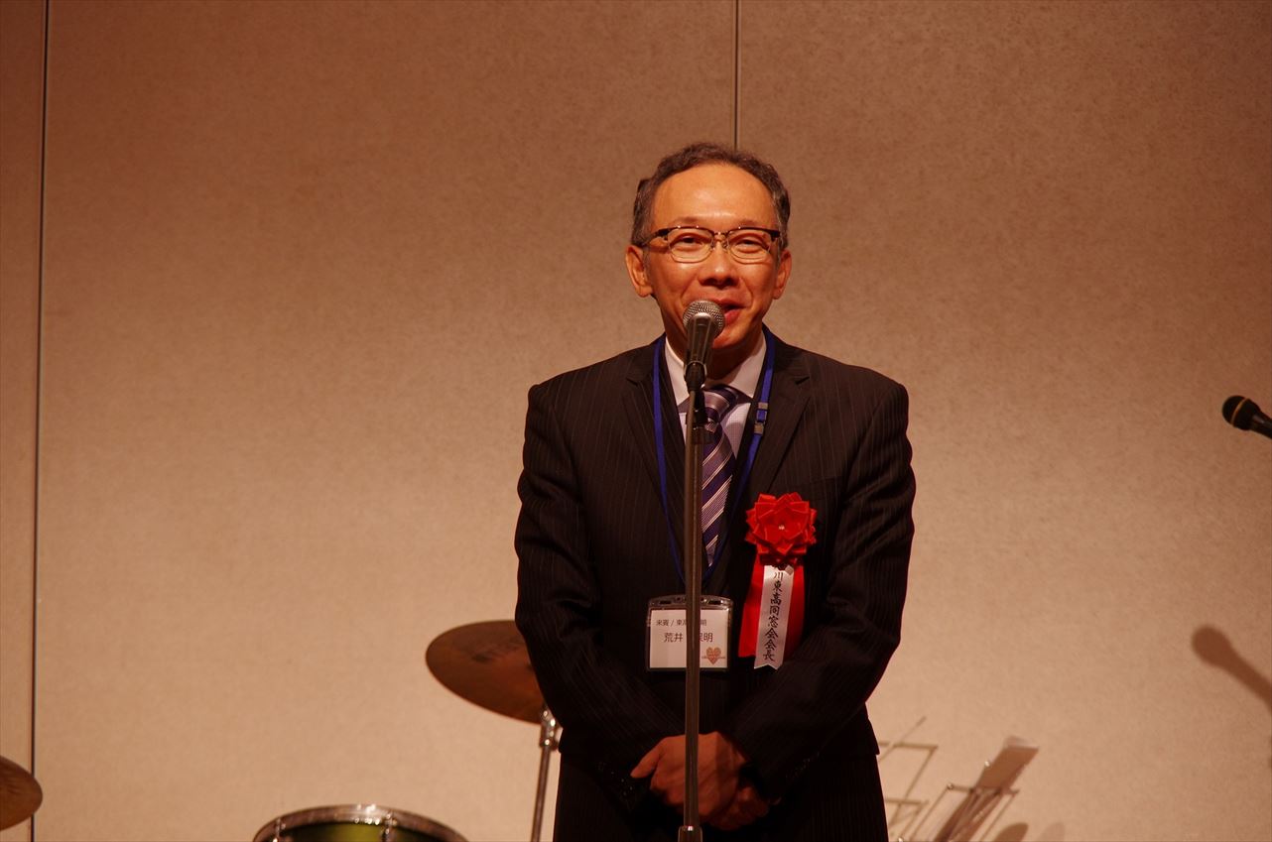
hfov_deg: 10.2
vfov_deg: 6.8
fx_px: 7122
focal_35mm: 202
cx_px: 636
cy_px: 421
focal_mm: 135
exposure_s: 1/200
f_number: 5.6
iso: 800
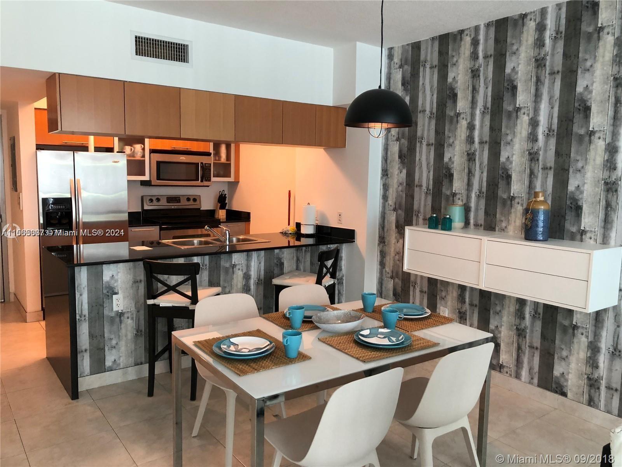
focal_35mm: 28
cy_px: 234
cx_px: 311
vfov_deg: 49.7
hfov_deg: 63.4
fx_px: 503
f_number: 1.8
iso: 50
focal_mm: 4
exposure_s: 1/15
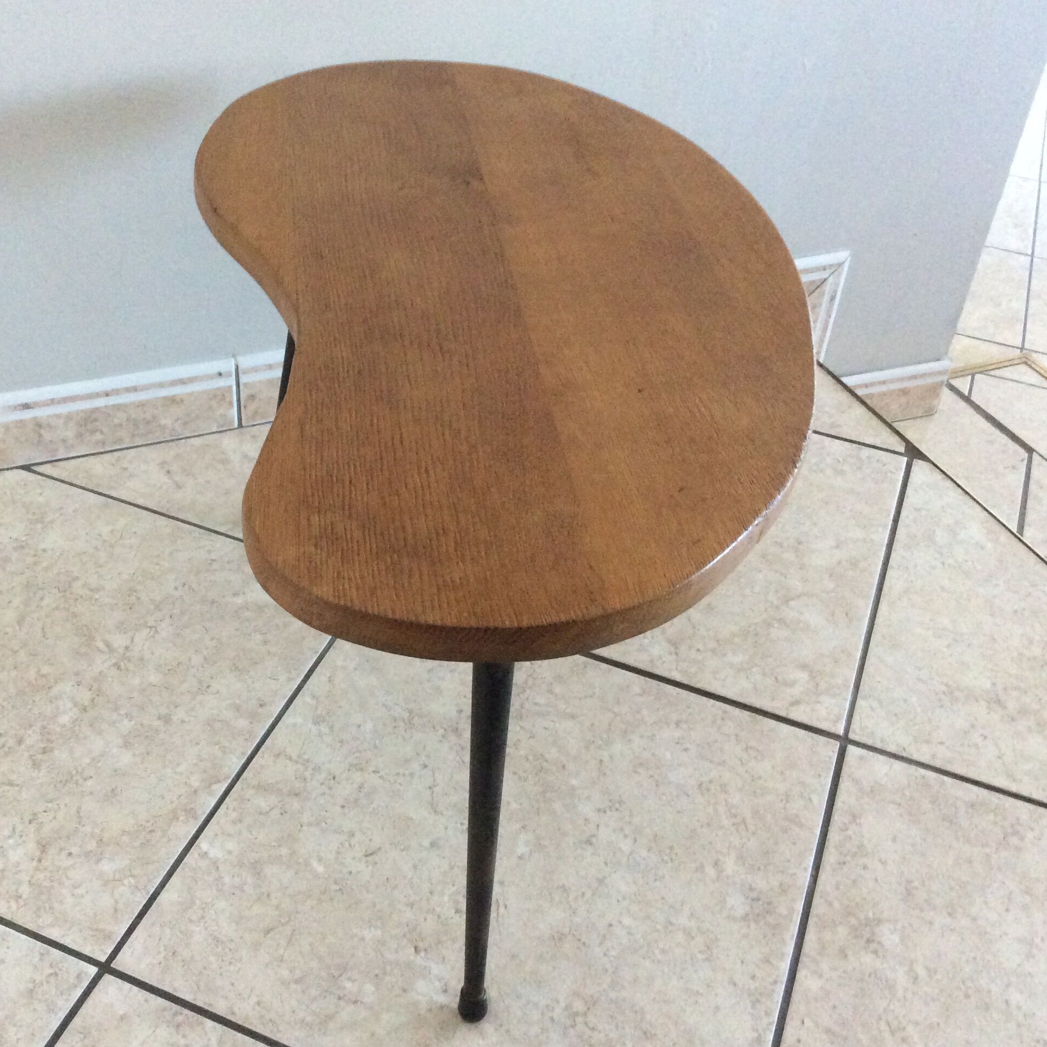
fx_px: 1300
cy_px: 525
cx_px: 412
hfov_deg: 43.6
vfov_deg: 43.9
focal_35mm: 38
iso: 320
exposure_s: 1/20
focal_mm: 3.3
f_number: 2.4
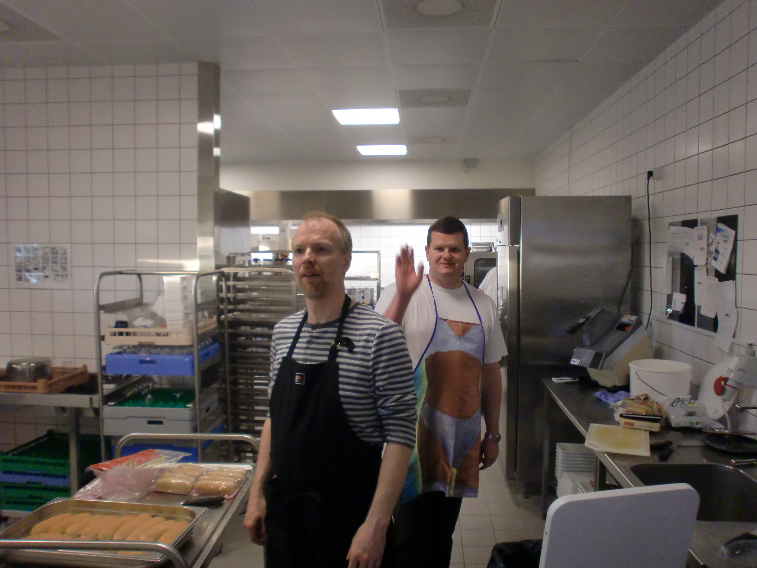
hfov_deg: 67.3
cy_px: 284
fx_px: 569
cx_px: 378
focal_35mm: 26
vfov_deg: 53.1
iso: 250
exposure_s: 1/60
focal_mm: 4.65
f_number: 2.6
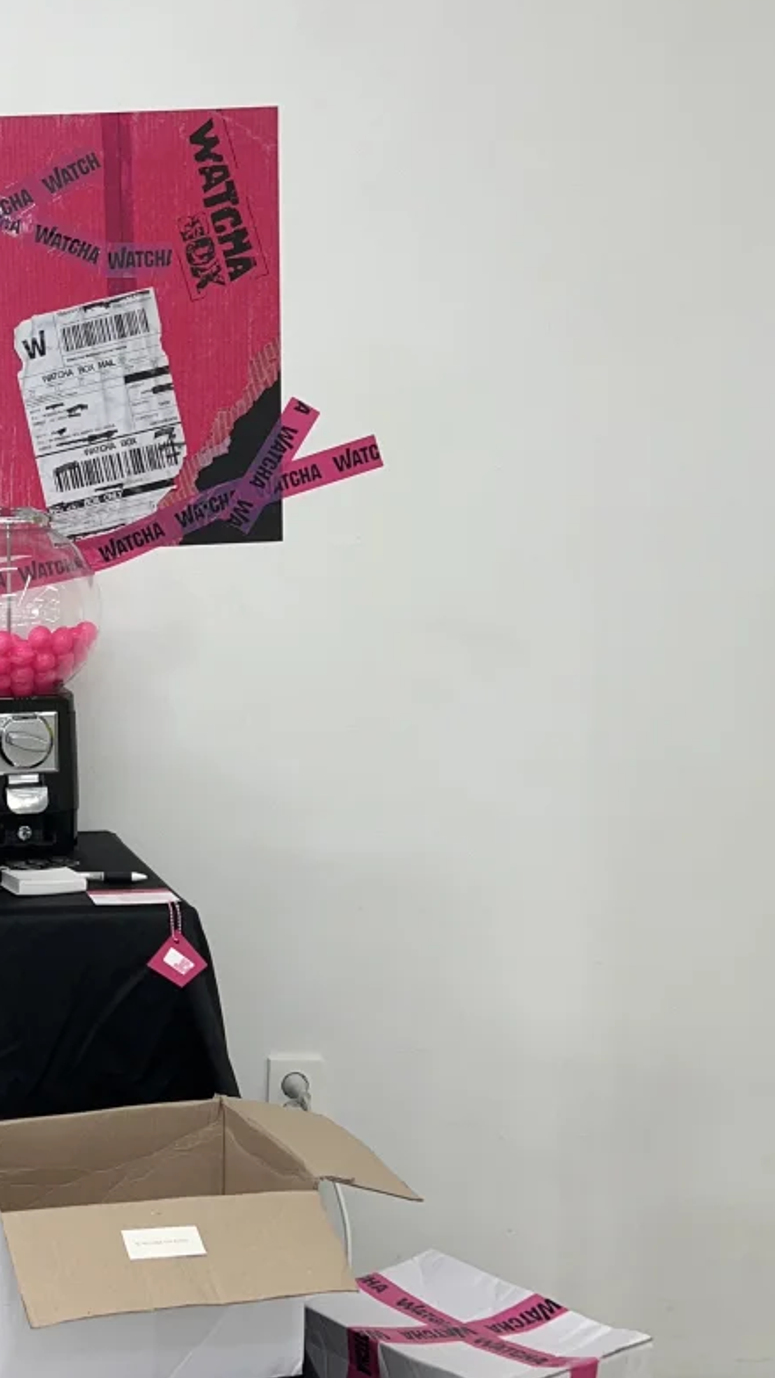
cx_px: -74
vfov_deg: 39.9
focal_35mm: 52
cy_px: 675
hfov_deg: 21.9
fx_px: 1900
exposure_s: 1/120
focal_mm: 5.7
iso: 64
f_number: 1.5
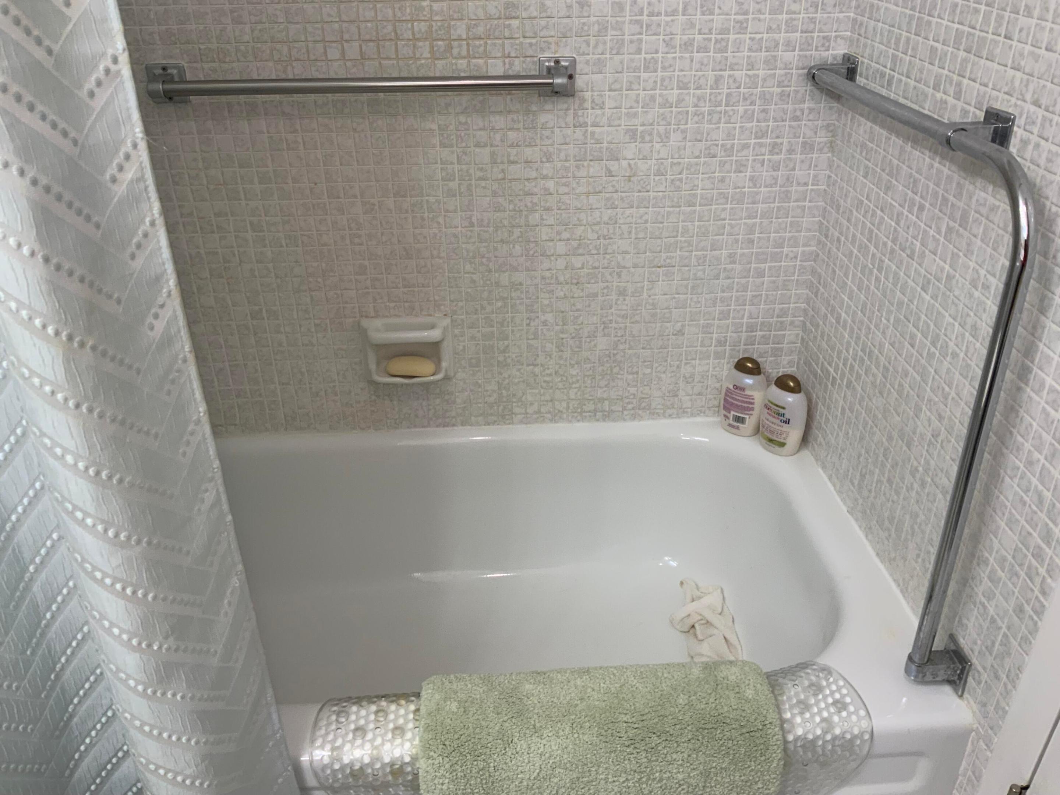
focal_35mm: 29
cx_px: 530
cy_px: 398
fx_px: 888
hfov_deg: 61.7
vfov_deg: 48.2
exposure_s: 1/120
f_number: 1.8
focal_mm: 3
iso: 50
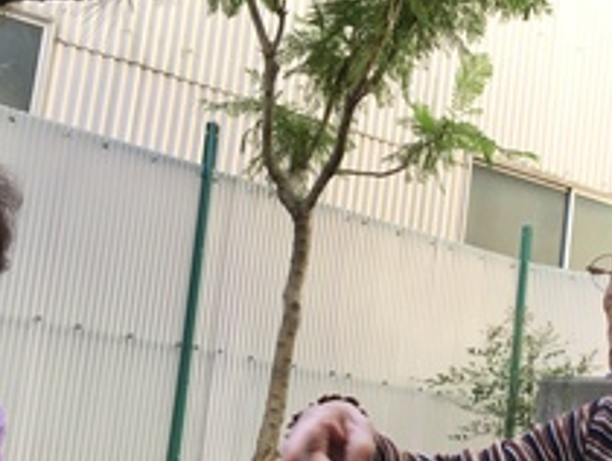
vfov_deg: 24.8
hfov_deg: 32.4
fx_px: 1044
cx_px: 414
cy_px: 303
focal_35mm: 59
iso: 25
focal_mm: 3.3
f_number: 2.4
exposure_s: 1/120
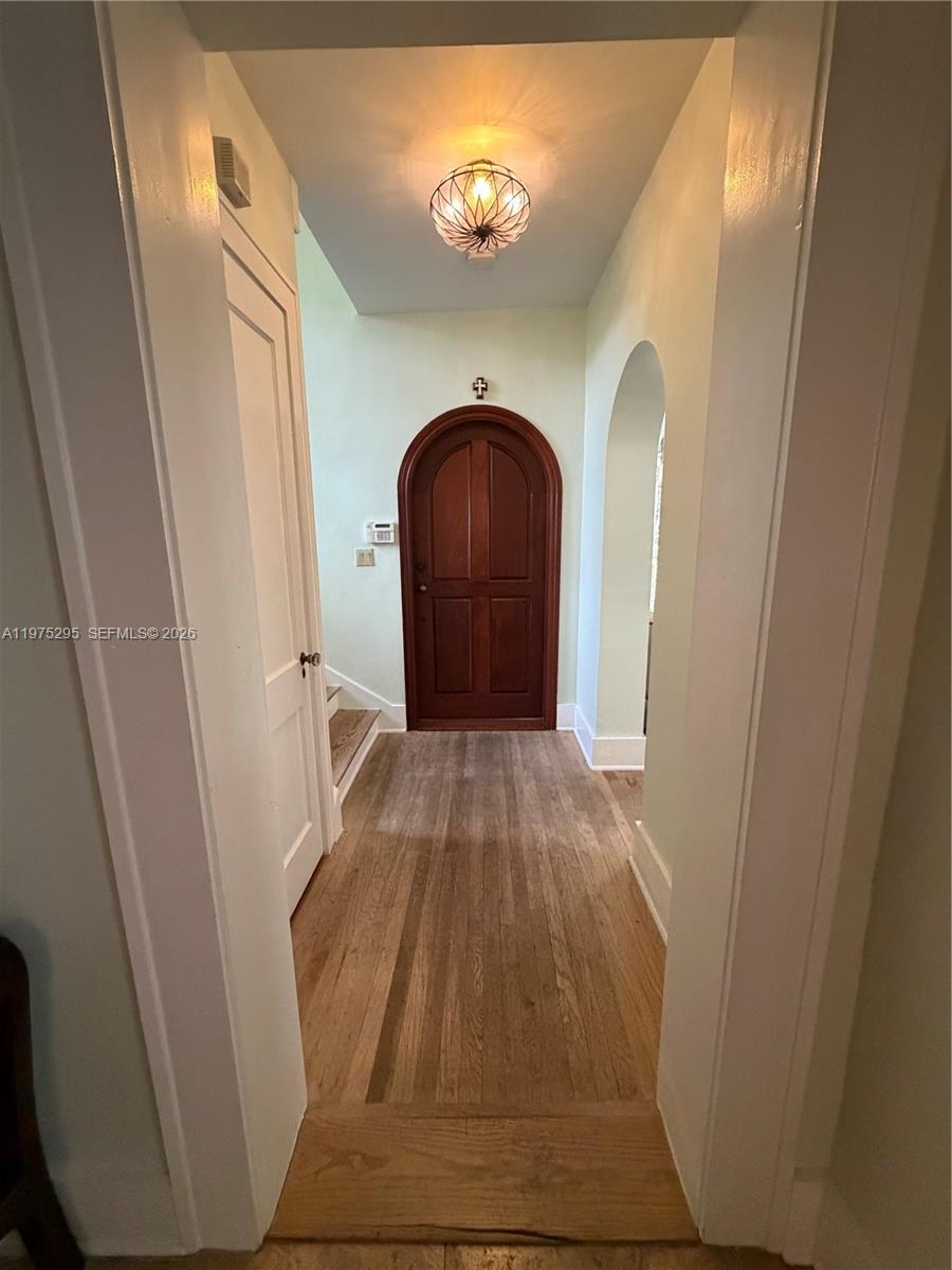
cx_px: 476
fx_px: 513
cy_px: 635
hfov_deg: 85.7
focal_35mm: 14
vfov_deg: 102.1
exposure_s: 1/60
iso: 640
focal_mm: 2.22
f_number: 2.2
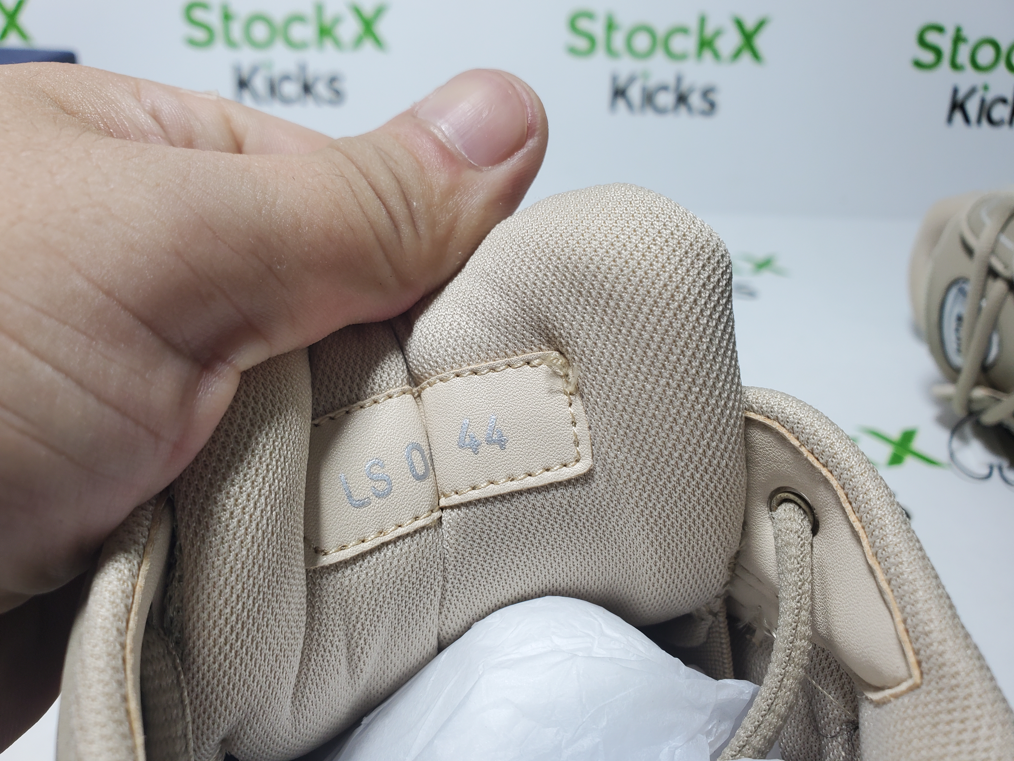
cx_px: 507
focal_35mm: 26
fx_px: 762
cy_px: 380
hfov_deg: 67.3
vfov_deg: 53.1
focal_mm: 4.3
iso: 50
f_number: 2.4
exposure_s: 1/193
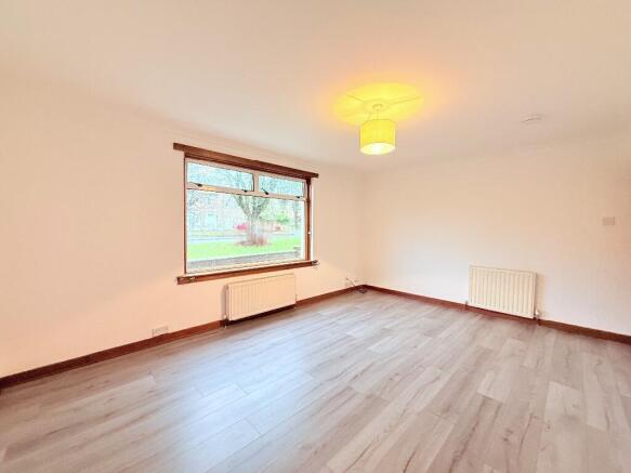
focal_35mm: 14
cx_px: 316
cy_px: 236
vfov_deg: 85.7
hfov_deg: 102.1
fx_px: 255
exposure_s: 1/50
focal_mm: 2.22
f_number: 2.2
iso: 200
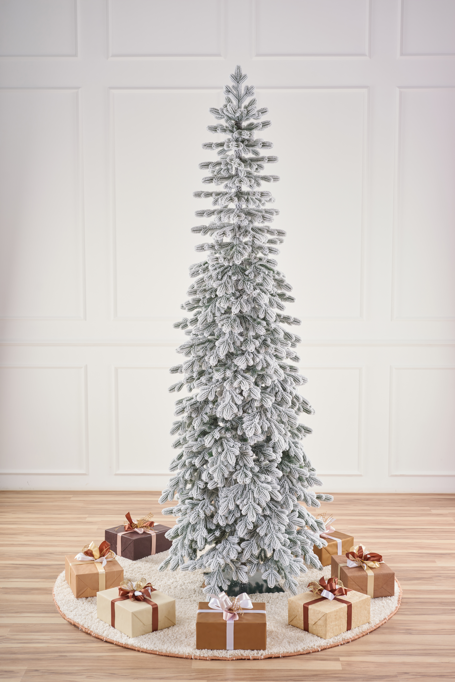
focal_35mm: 50
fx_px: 947
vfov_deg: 39.6
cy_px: 341
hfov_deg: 27.0
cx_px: 228
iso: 50
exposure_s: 1/160
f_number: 7.1
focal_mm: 50
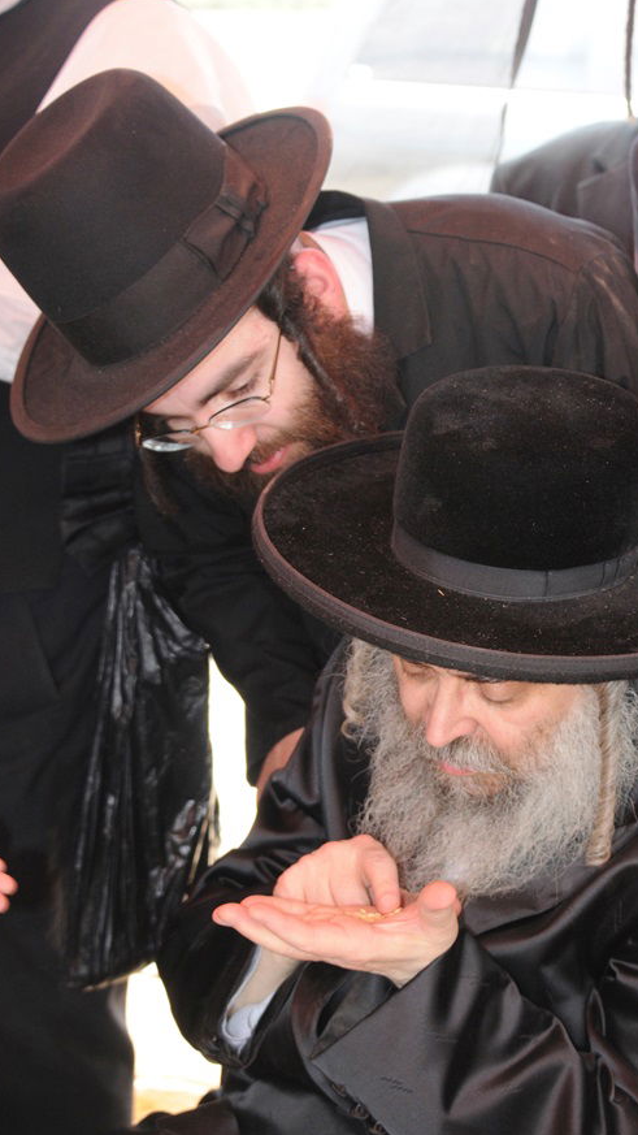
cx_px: 433
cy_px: 555
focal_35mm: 81
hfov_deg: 14.9
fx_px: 2436
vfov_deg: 26.2
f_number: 4.5
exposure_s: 1/125
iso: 640
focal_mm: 44
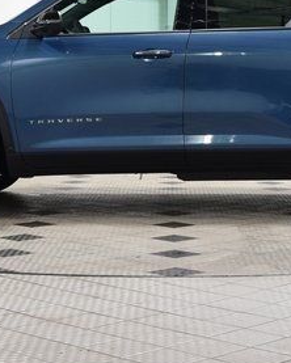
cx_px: 172
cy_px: 95
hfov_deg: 14.8
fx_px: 1118
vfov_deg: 18.3
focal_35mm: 104
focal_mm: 32
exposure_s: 1/15
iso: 560
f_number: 6.3
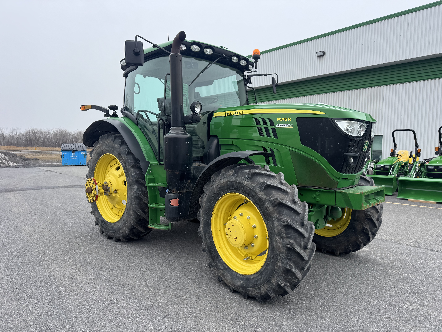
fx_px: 306
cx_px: 221
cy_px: 166
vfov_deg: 56.8
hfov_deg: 71.6
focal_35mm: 24
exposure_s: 1/1637
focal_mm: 6.76
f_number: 1.78
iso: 80
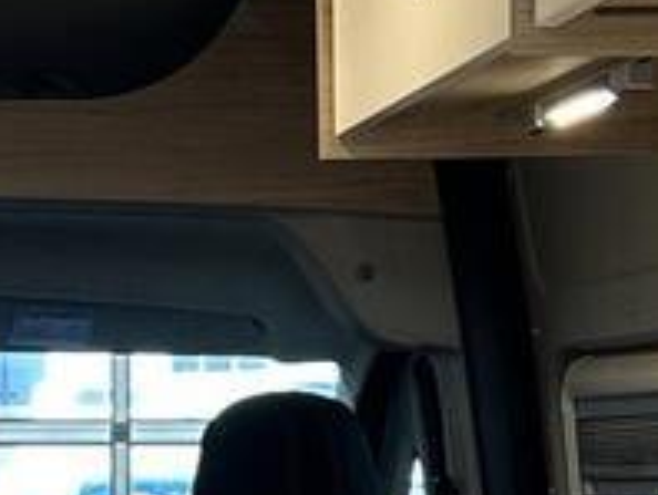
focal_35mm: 189
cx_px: -146
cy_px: 422
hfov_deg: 10.3
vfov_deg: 7.9
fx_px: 3597
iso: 80
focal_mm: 5.7
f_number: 1.5
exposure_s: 1/50
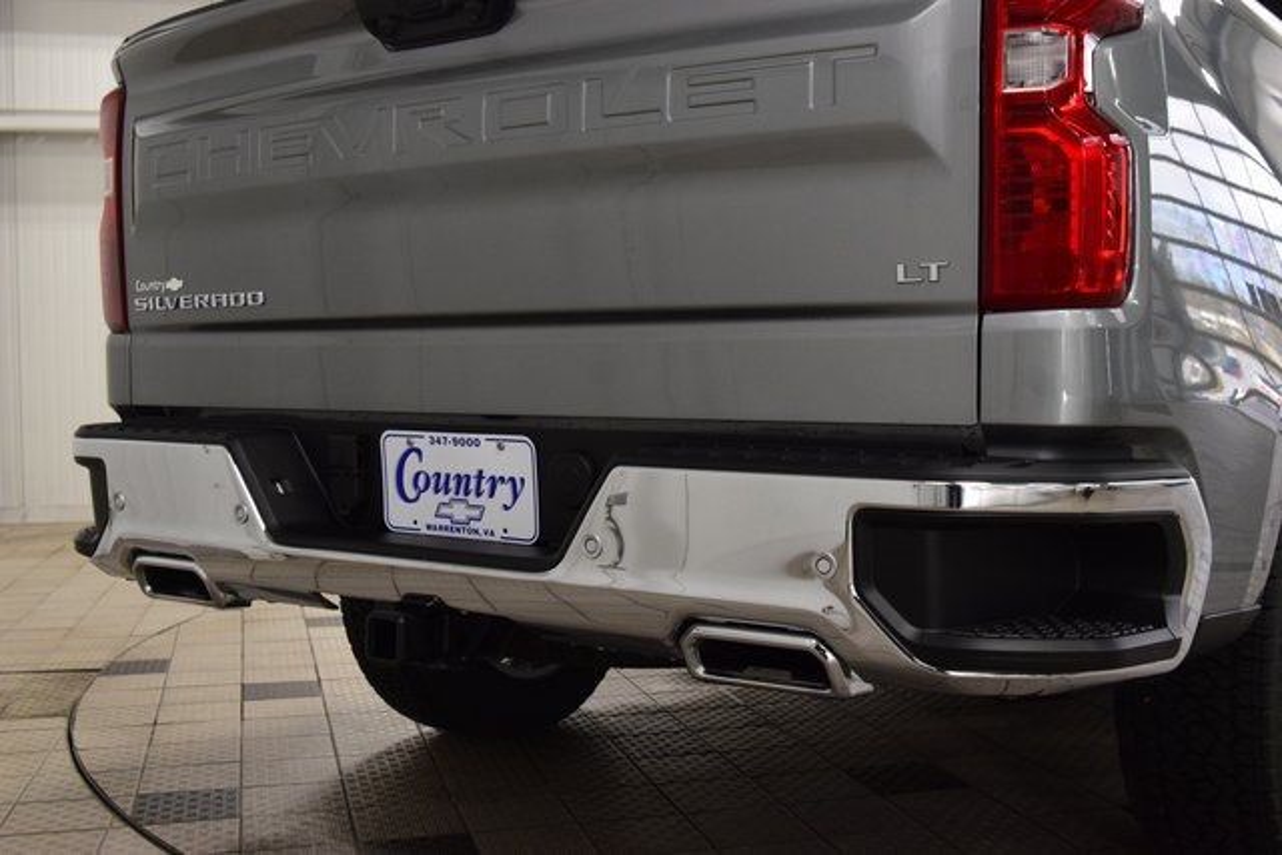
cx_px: 641
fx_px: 1496
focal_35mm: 42
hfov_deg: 46.4
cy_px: 428
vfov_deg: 31.9
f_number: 7.1
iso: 1600
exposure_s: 1/60
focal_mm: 28
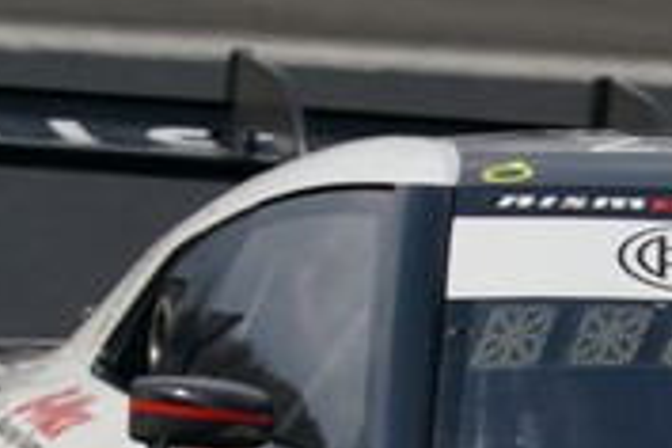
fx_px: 38002
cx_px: 911
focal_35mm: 2036
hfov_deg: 1.0
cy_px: 638
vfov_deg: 0.7
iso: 200
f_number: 10
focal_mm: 500
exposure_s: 1/800
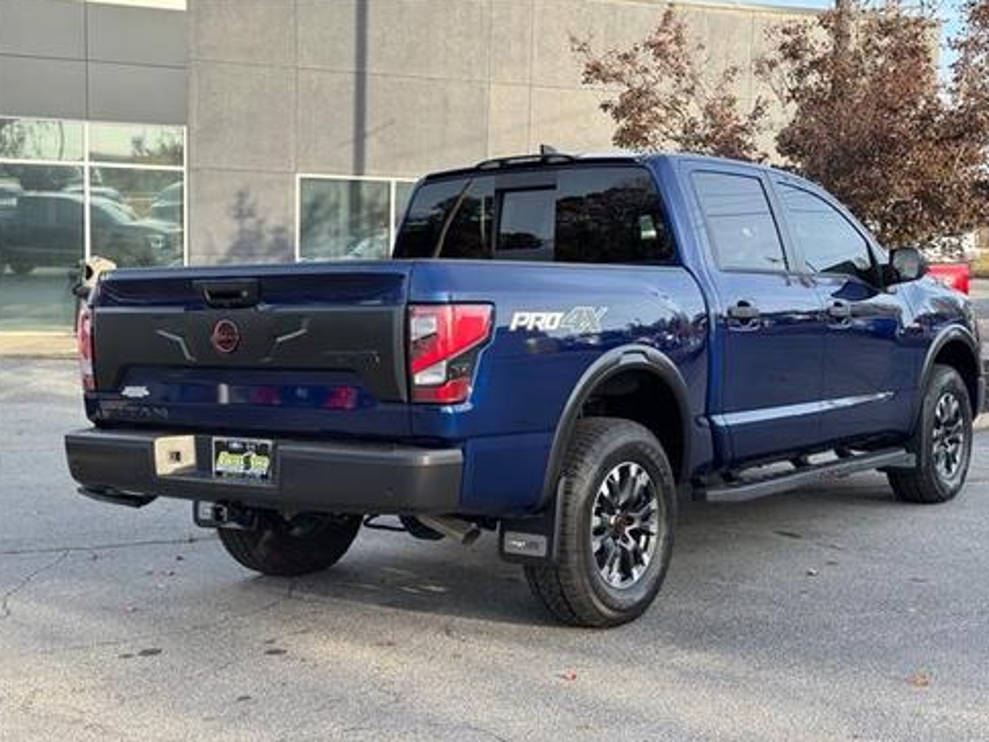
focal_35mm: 50
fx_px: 1429
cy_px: 380
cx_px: 503
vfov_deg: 29.1
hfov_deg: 38.2
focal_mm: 6.76
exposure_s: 1/783
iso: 64
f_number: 1.78
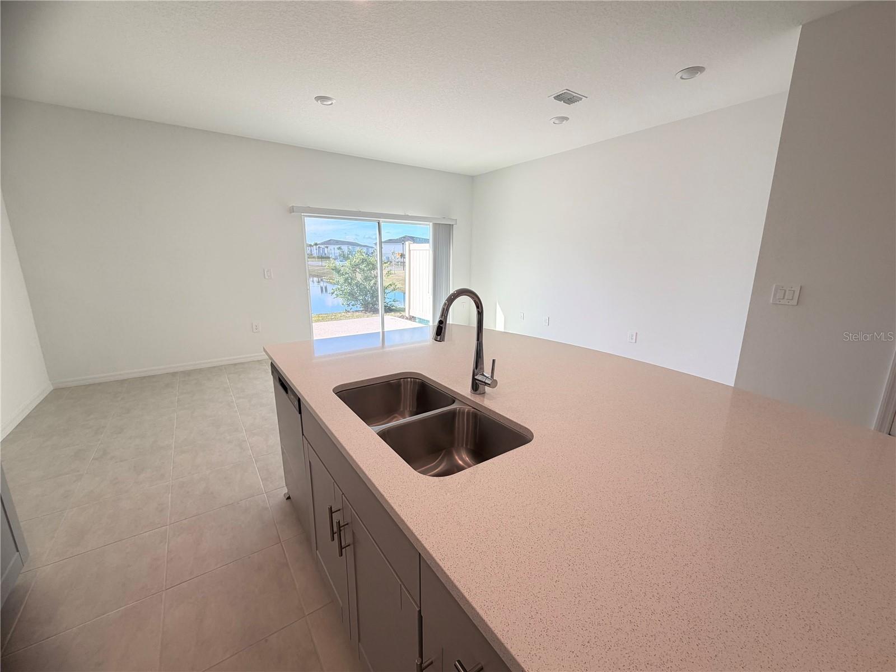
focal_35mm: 14
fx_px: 362
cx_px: 448
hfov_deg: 102.1
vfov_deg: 85.7
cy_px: 336
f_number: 2.2
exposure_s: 1/120
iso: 50
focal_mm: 2.22
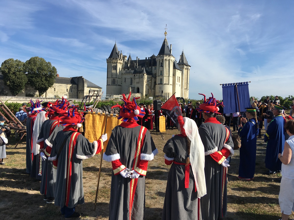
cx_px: 147
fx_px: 246
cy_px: 110
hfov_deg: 61.7
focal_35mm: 29
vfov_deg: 48.2
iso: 25
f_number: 2.2
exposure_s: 1/1374
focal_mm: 4.15
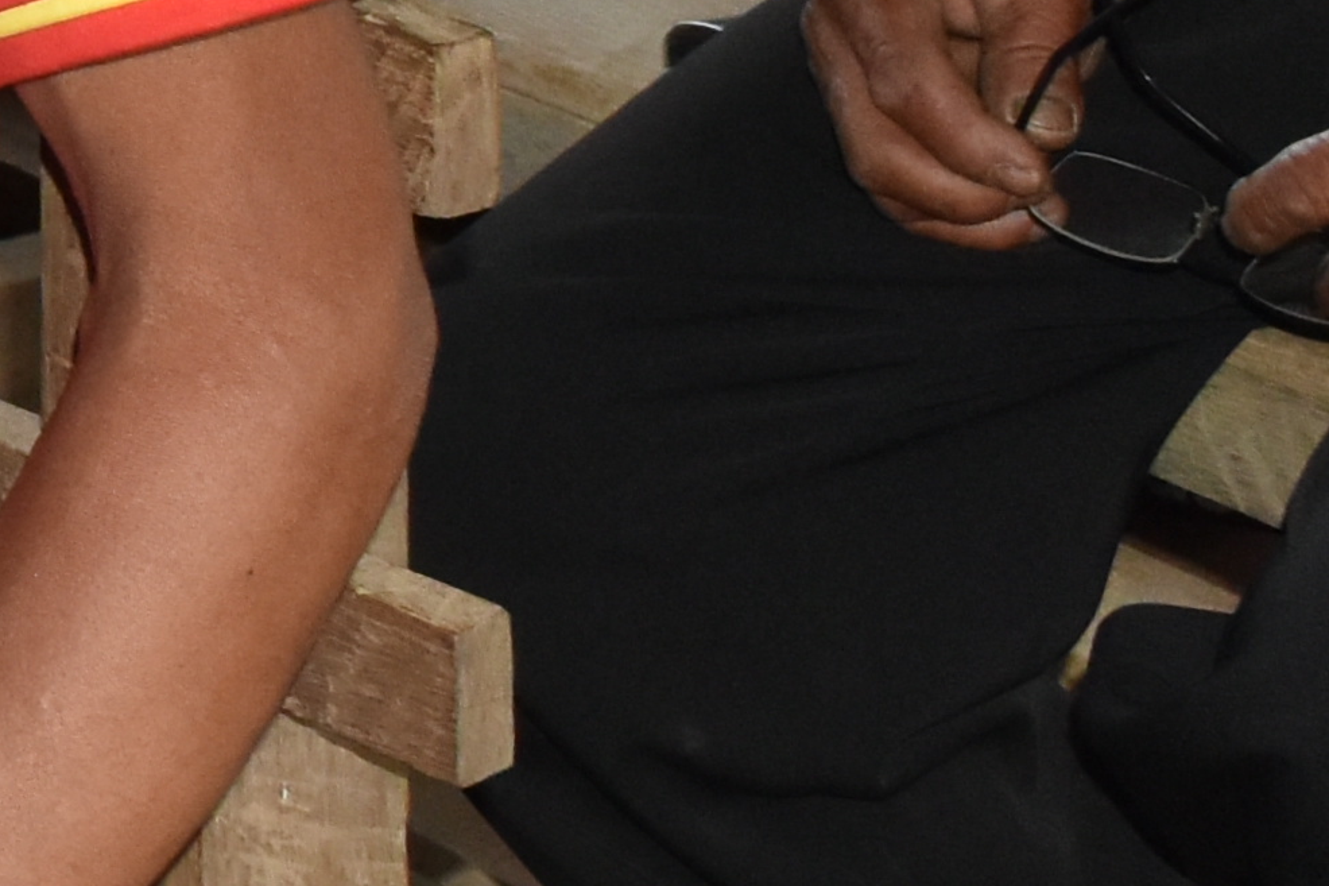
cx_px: -2477
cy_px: -1121
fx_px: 7752
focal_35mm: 210
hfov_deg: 8.4
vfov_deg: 6.3
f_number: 8
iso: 1000
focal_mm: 23
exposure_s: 1/60
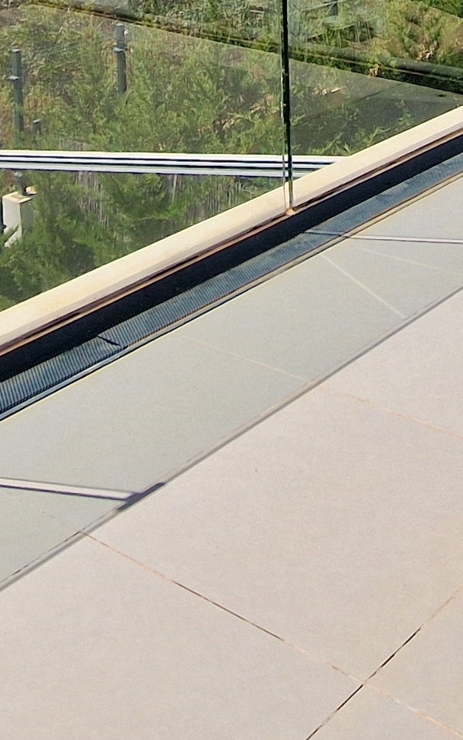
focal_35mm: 58
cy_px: -251
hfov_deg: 22.1
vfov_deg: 28.2
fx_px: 1171
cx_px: 360
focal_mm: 2.2
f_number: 2.2
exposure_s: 1/4752
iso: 50
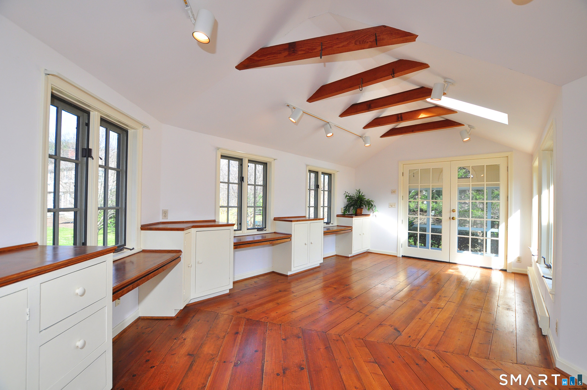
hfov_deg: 100.5
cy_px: 195
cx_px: 294
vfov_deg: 77.2
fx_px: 244
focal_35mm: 15
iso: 320
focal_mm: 10
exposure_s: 1/125
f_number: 5
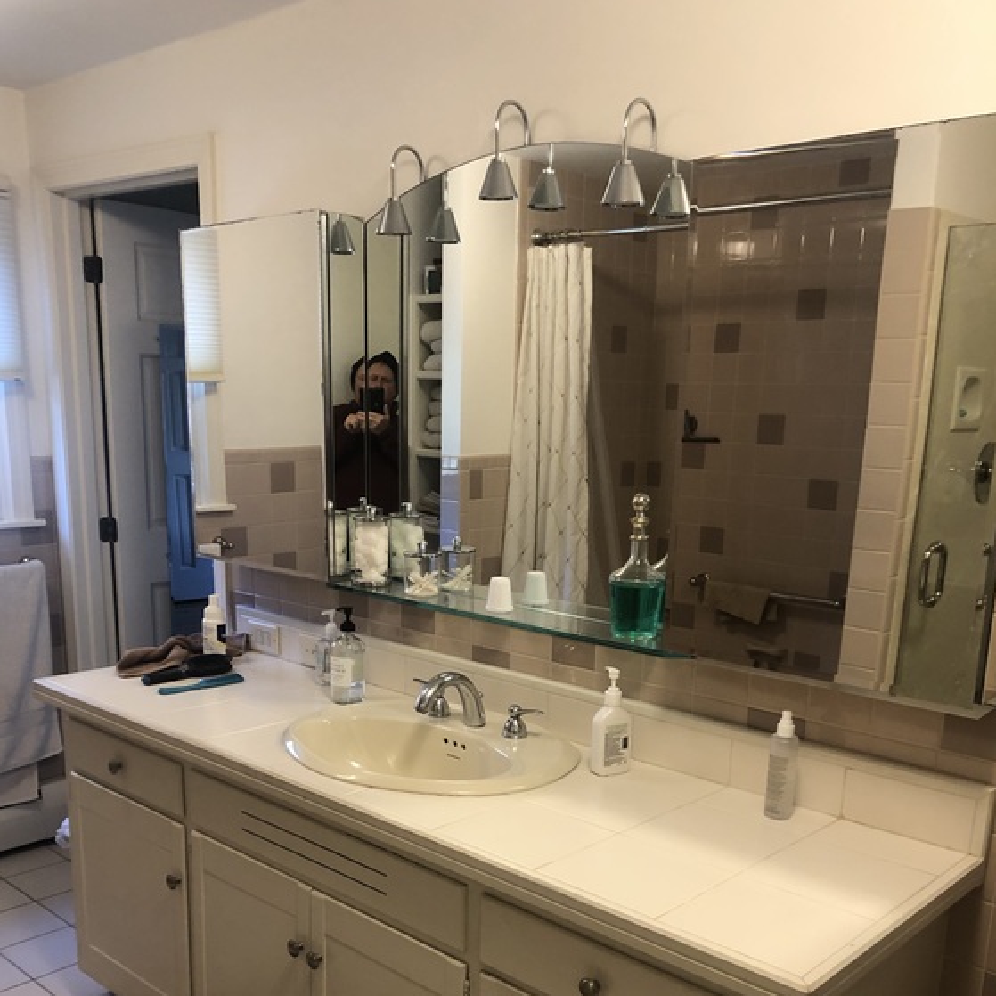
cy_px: 682
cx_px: 485
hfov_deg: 48.4
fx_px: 1107
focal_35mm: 34
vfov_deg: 47.5
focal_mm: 3.99
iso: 50
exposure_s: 1/15
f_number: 1.8
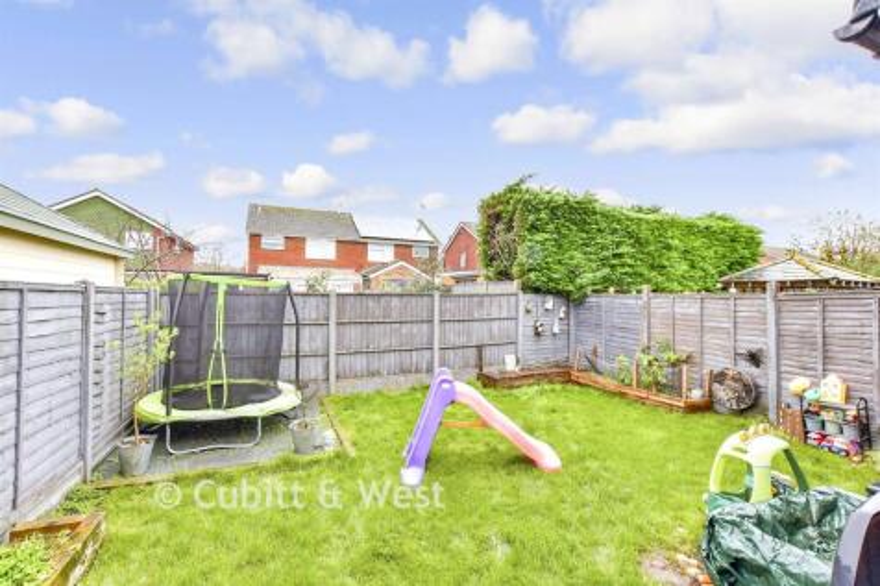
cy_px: 293
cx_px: 440
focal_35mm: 15
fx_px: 367
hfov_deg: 100.4
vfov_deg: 77.3
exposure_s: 1/25
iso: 400
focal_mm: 10
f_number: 7.1
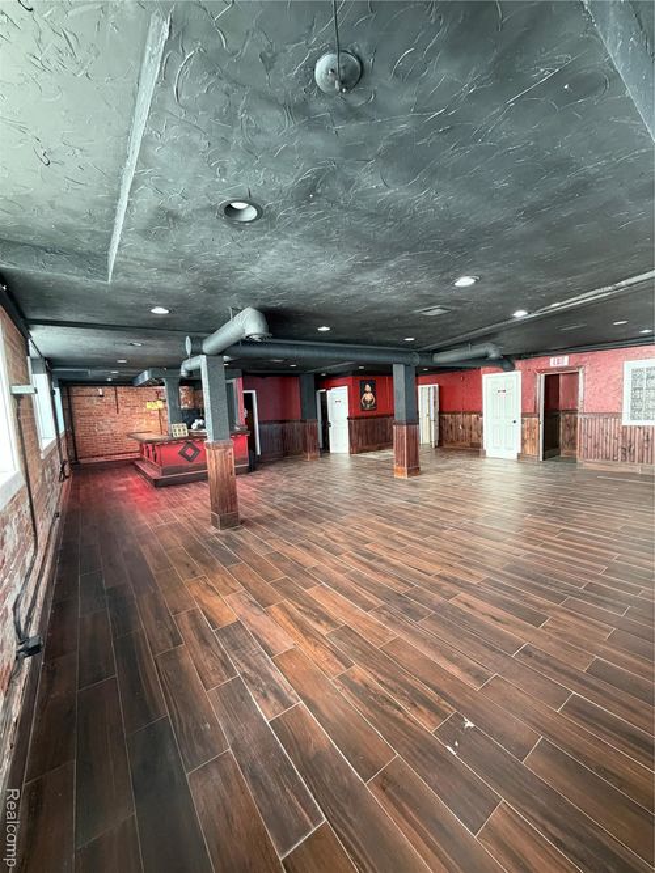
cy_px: 436
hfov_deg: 85.7
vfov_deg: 102.1
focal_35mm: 14
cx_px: 328
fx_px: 353
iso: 400
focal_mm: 2.22
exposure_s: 1/60
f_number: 2.2
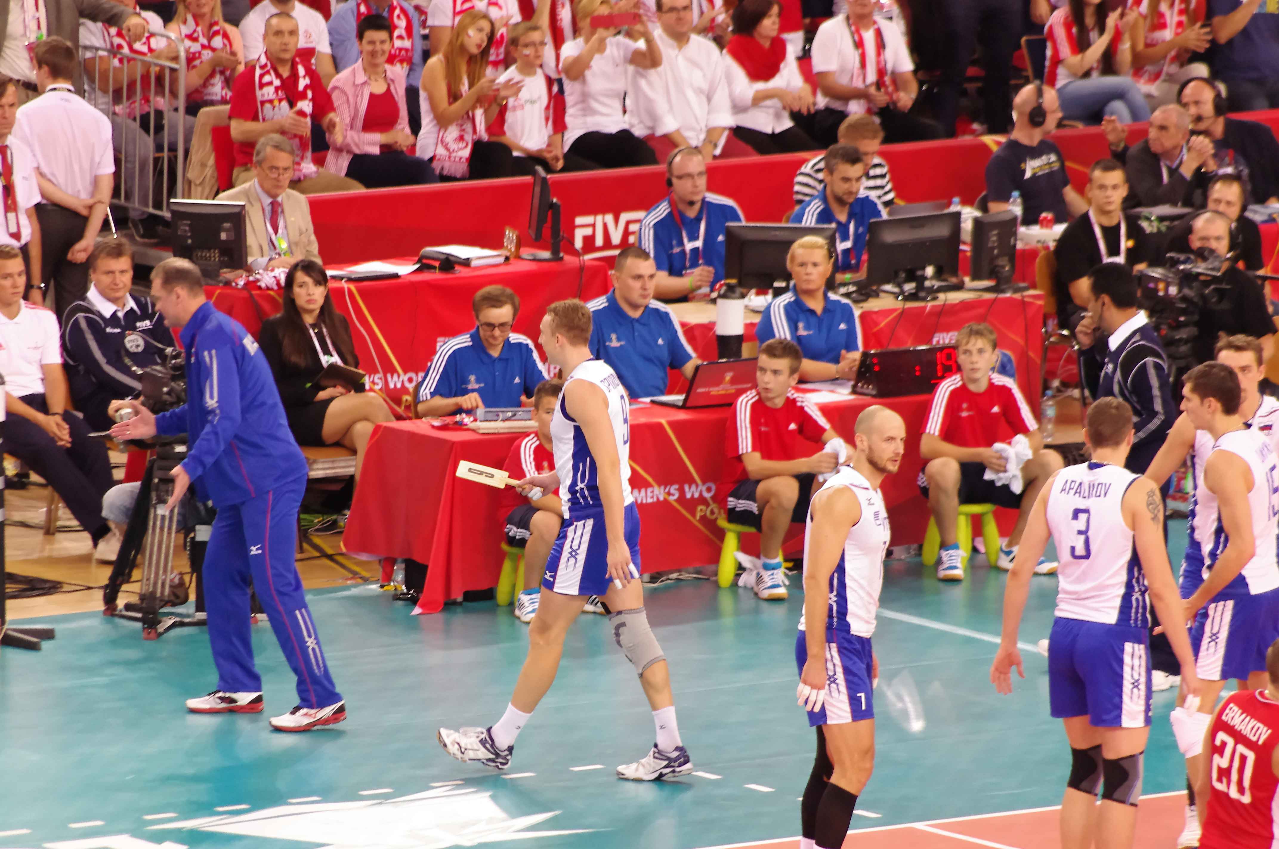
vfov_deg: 3.5
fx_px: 13839
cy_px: 424
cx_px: 640
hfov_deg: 5.3
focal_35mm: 390
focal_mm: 260
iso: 1600
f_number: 5.6
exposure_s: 1/200
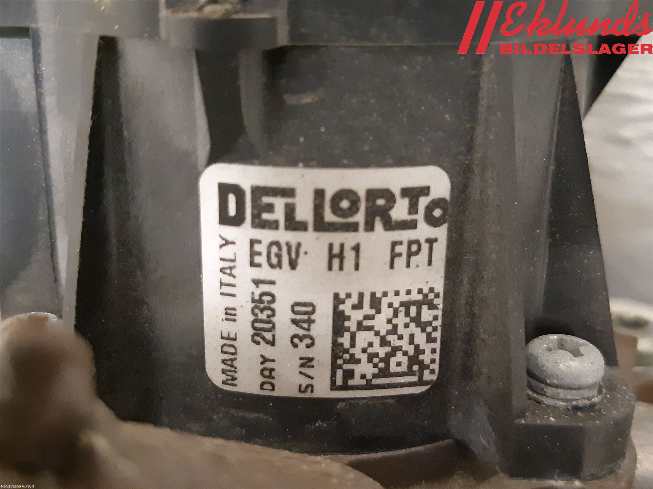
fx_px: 490
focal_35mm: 26
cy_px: 244
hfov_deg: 67.3
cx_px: 326
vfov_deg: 53.1
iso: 640
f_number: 1.7
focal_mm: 3.93
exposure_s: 1/17
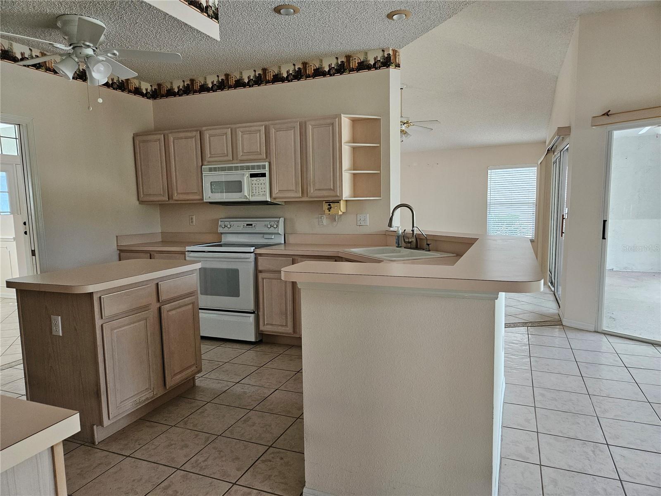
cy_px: 248
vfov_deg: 58.9
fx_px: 439
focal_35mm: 23
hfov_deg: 73.9
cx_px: 330
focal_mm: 5.4
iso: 320
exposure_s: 1/120
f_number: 1.8
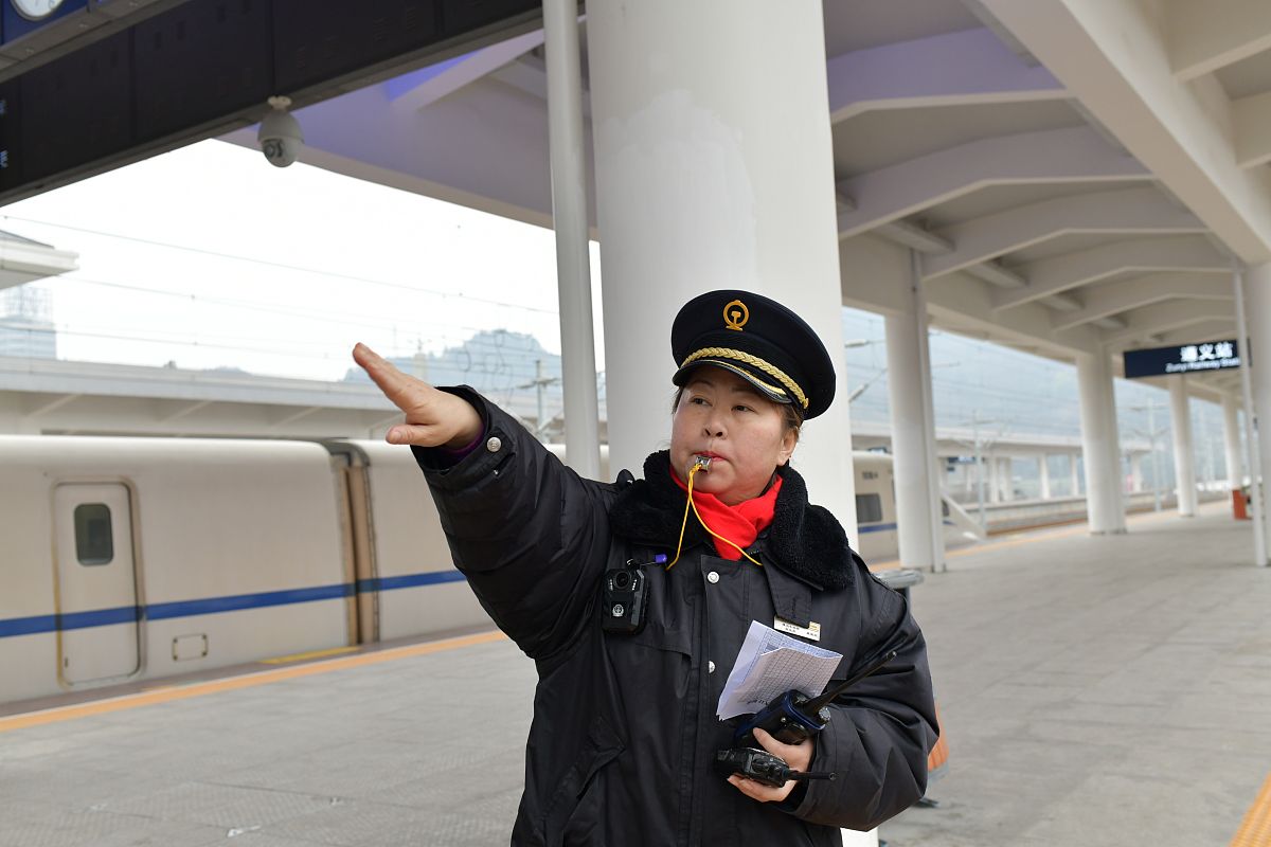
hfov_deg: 54.4
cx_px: 636
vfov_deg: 37.9
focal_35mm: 35
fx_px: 1236
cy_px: 424
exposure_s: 1/250
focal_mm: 35
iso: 800
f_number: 5.6
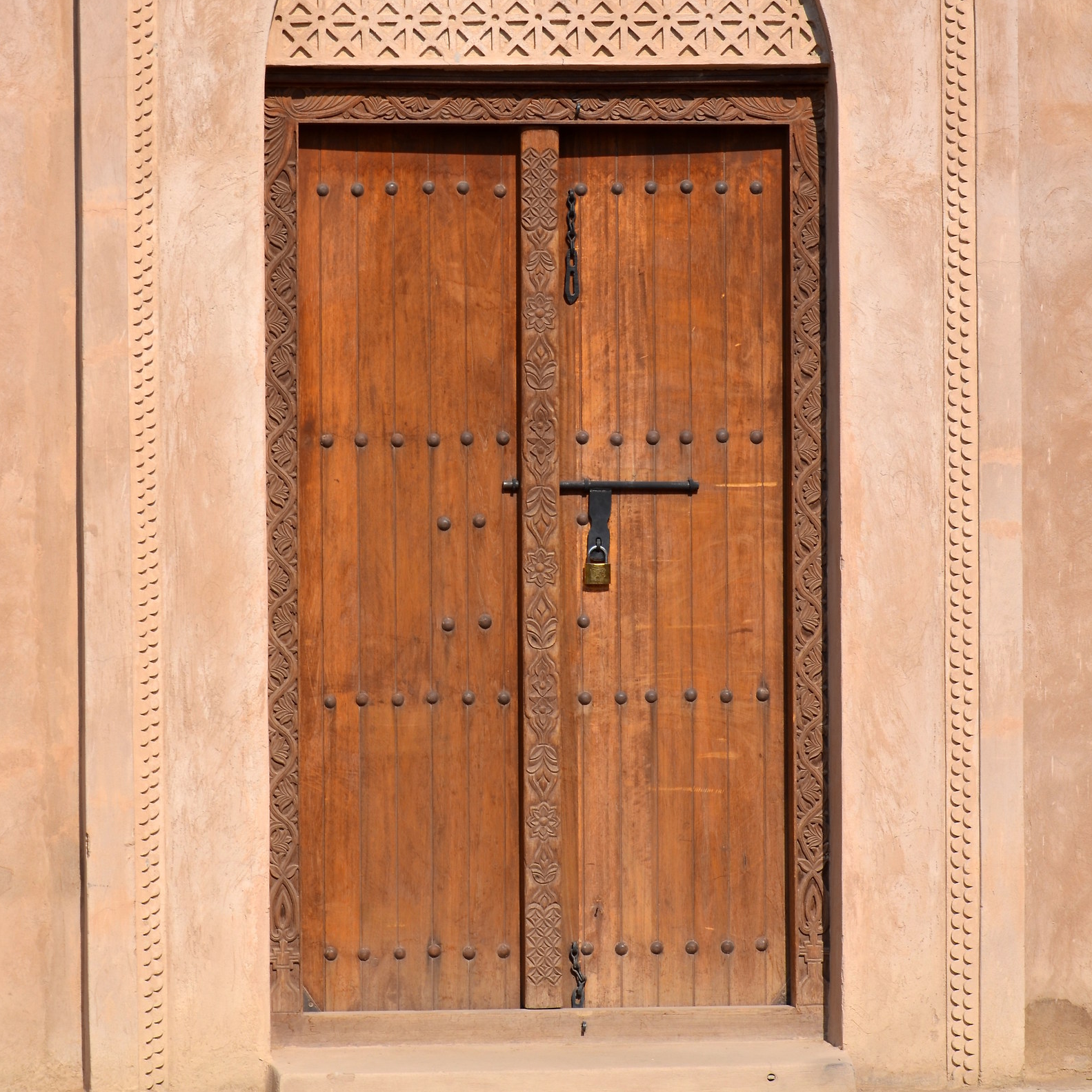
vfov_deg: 12.9
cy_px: 324
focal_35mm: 135
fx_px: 4818
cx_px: 547
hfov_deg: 12.9
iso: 100
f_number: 10
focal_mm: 70
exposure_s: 1/400
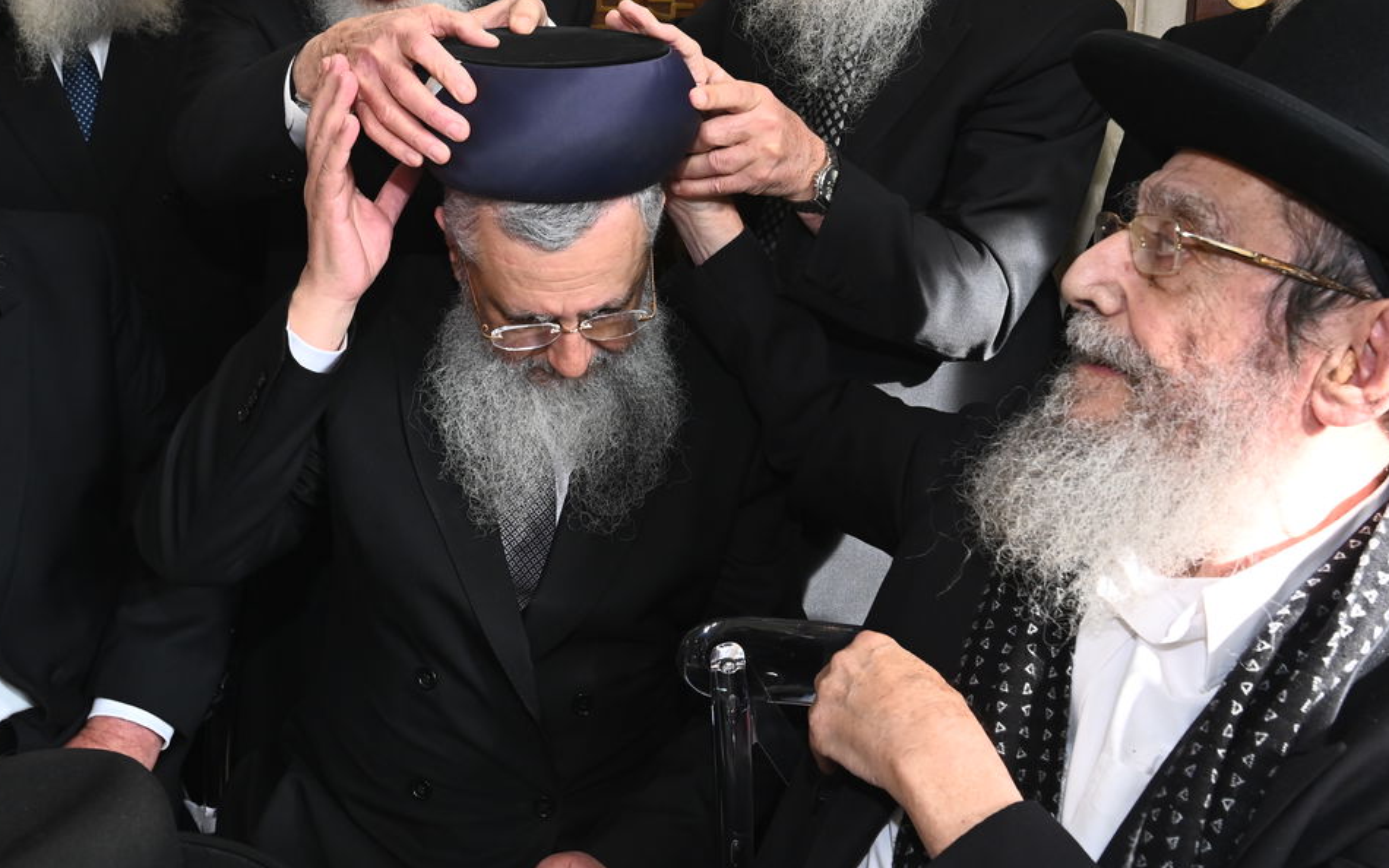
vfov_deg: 34.7
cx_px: 627
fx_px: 1363
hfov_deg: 53.9
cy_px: 230
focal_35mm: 36
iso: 1250
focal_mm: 24
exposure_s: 1/160
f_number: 8
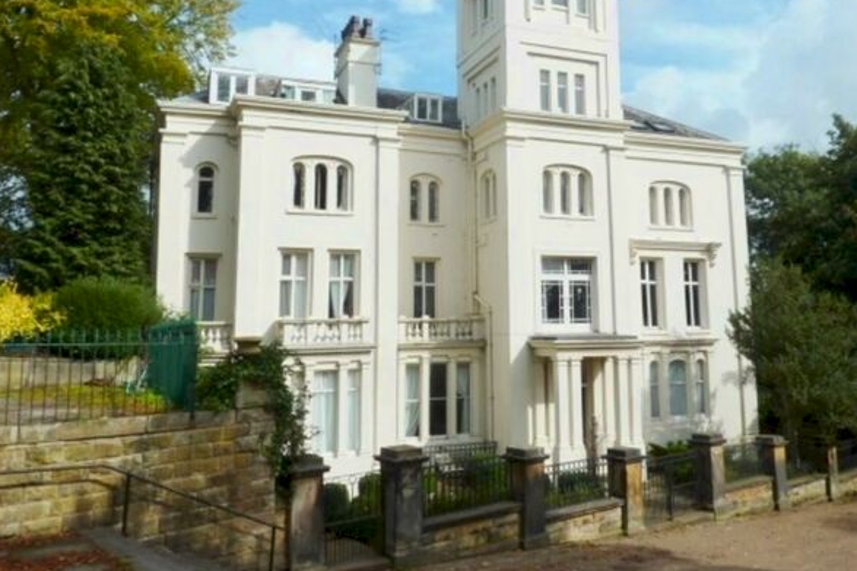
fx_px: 738
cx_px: 473
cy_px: 210
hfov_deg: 60.2
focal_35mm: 31
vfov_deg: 41.9
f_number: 5.6
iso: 80
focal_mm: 4.1
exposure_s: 1/500
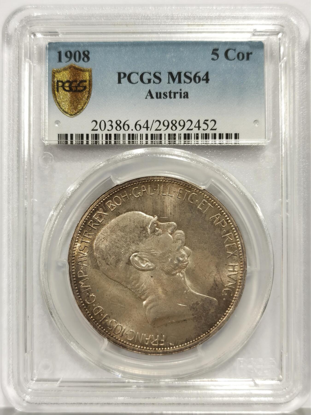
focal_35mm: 54
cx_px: 156
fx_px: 647
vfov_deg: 35.5
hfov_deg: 27.0
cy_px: 208
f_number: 16
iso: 100
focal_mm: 5.56
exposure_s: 1/100
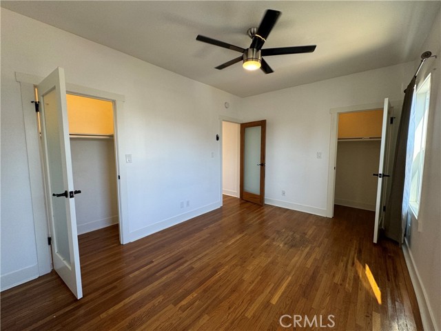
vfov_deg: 85.7
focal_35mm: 14
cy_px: 166
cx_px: 220
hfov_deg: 102.1
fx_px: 178
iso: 100
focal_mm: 2.22
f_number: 2.2
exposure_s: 1/120
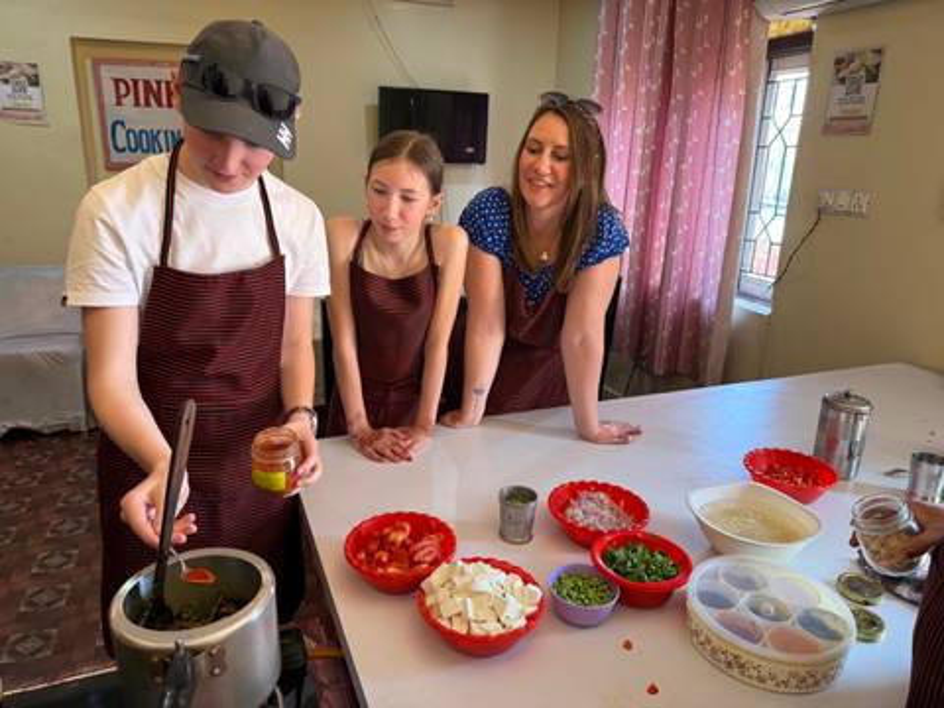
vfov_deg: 56.8
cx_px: 472
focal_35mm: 24
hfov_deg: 71.6
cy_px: 354
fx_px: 654
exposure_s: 1/100
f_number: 1.78
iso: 200
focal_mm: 6.76
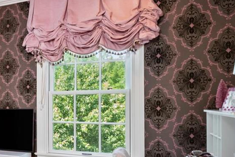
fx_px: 300
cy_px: 119
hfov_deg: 31.1
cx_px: -84
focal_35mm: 46
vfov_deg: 28.8
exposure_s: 1/50
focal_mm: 8
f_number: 8
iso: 400
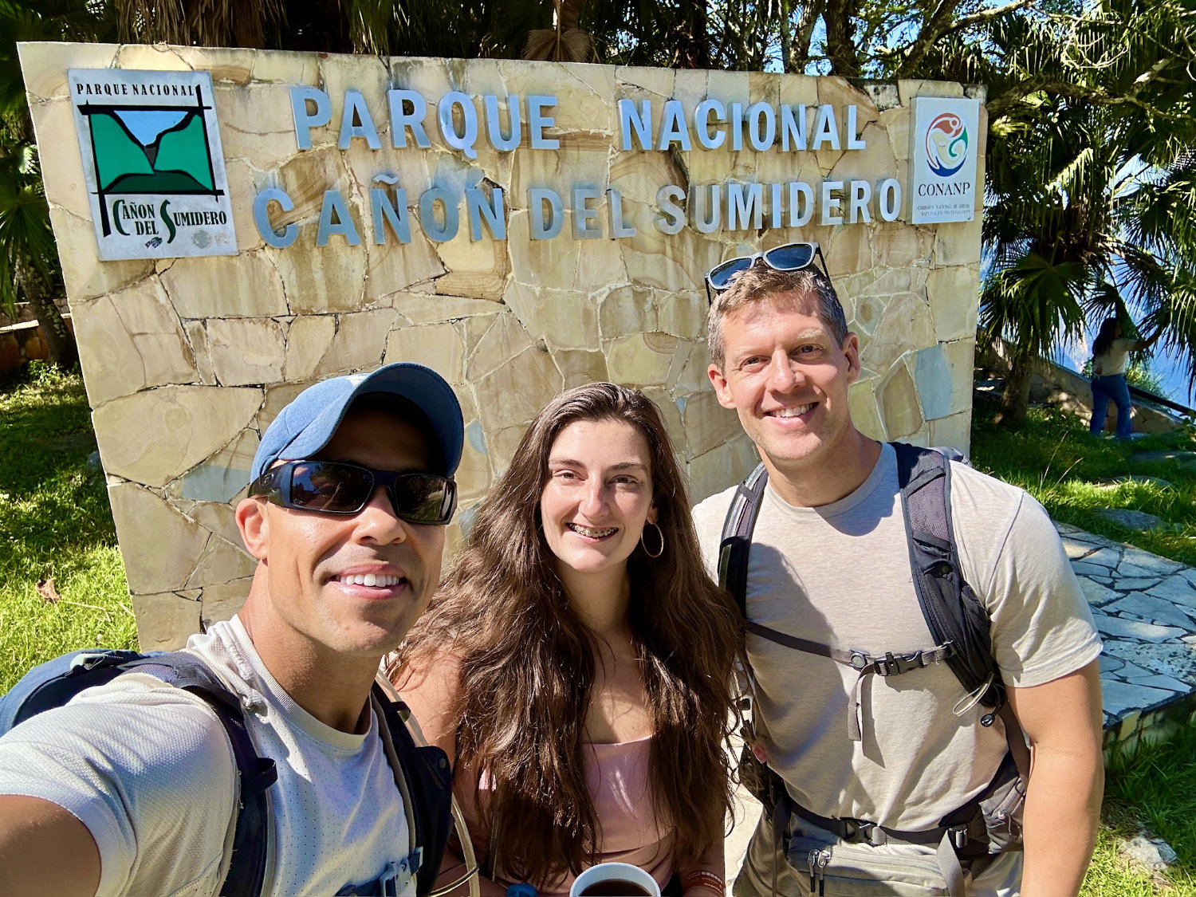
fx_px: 795
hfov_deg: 73.9
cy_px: 448
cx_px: 598
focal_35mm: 23
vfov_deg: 58.9
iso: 25
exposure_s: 1/964
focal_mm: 2.7
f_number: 1.9
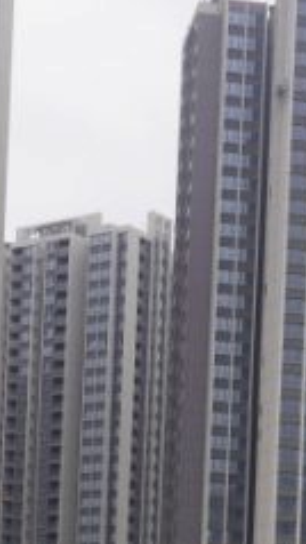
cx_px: 228
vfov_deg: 18.0
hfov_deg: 11.2
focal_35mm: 108
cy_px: 774
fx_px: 1557
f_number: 8
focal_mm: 16
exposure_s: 1/125
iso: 100
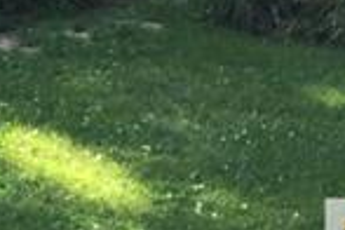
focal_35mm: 105
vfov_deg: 12.0
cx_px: -38
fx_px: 1006
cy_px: -178
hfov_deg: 18.7
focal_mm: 4.15
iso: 32
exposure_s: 1/898
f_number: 2.2
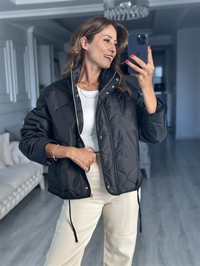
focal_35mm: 48
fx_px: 369
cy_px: 133
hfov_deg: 30.3
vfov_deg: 39.6
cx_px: 100
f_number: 1.78
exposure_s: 1/188
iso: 80
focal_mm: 6.86
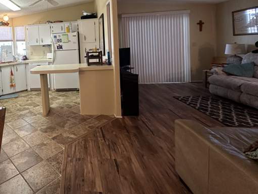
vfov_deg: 58.6
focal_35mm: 22
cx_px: 56
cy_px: 54
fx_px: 164
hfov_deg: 69.8
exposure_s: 1/60
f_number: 2.2
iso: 160
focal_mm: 2.22
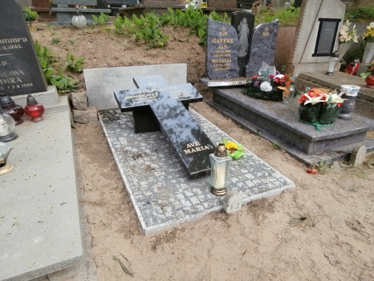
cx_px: 187
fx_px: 259
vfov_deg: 56.8
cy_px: 140
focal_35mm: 24
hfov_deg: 71.6
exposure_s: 1/250
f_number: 3
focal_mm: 4.2
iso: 100
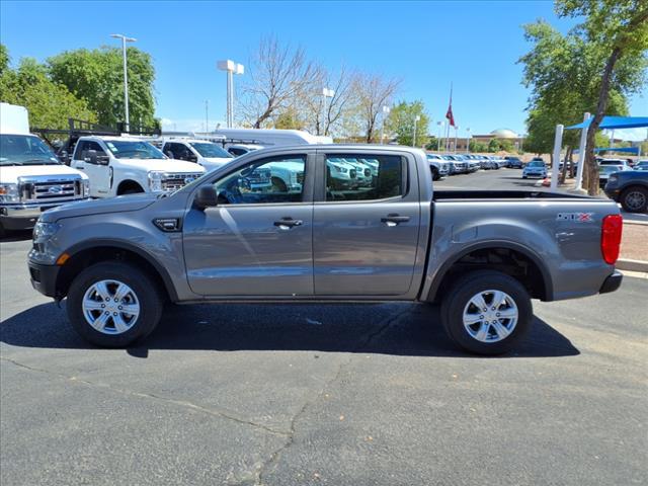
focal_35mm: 27
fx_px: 505
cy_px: 243
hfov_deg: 65.3
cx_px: 324
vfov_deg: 51.4
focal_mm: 3.58
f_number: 1.9
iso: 40
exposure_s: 1/1667
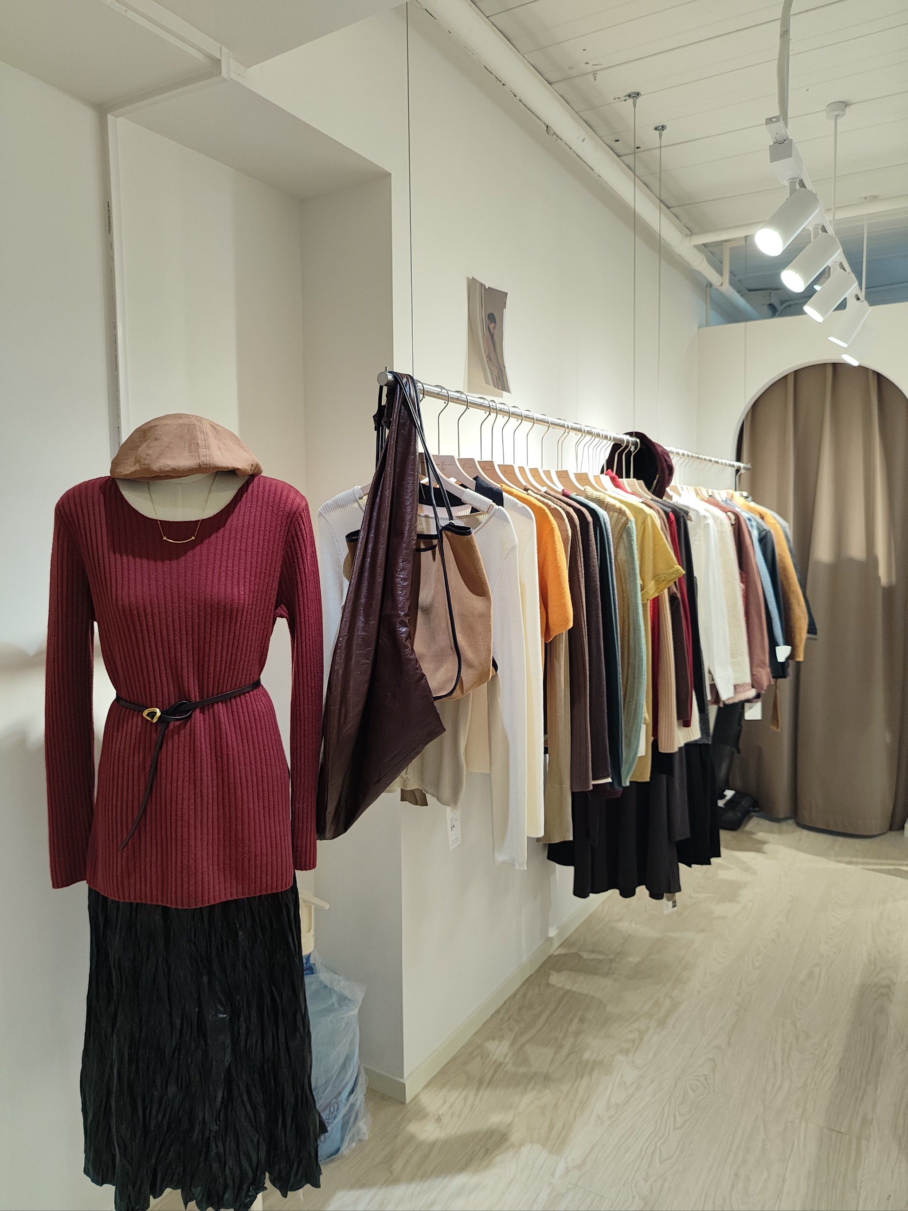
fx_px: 839
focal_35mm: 24
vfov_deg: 71.6
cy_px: 606
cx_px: 454
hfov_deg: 56.8
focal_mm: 5.26
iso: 131
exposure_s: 1/100
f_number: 1.65
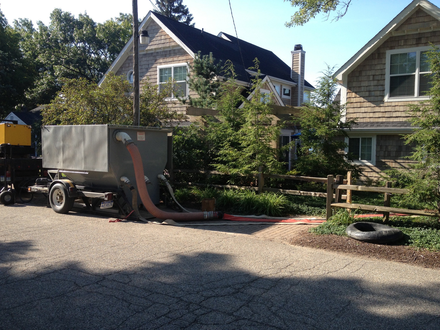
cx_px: 220
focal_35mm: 35
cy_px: 165
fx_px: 445
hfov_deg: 52.6
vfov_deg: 40.7
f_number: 2.4
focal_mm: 4.28
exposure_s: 1/627
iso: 50
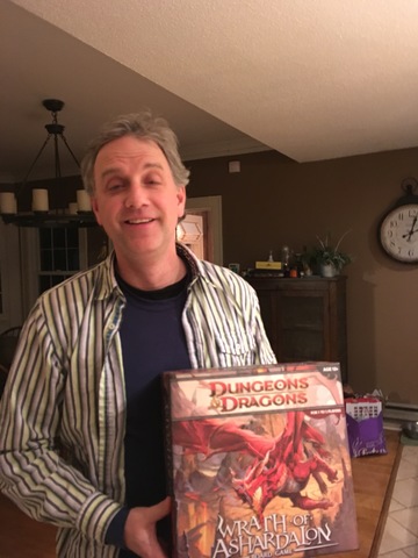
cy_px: 279
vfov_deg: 61.7
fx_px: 467
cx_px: 209
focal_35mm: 29
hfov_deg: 48.2
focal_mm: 4.15
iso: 400
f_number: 2.2
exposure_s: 1/15
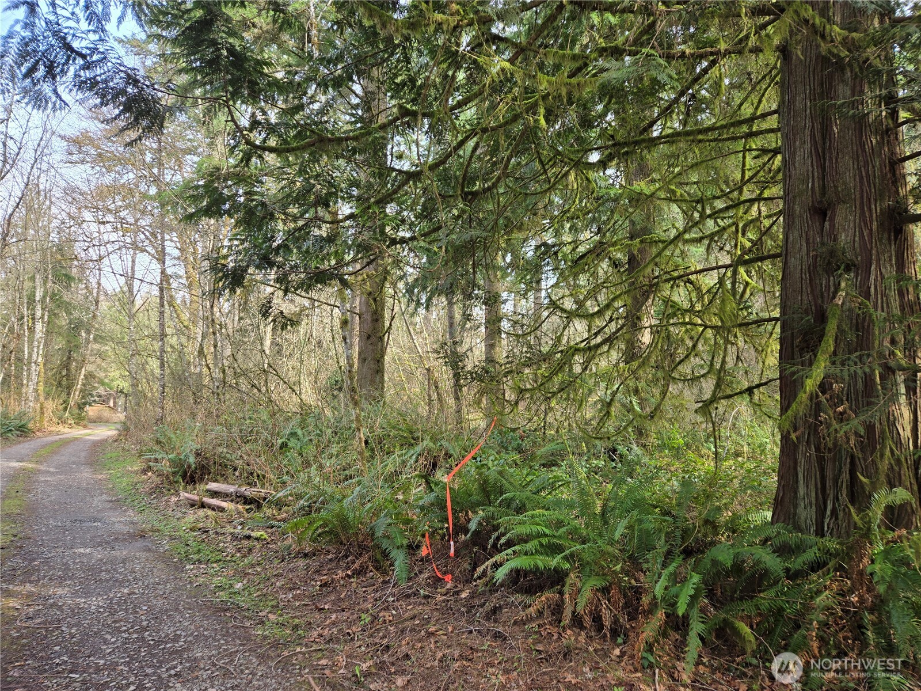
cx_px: 460
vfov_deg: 58.9
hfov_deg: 73.9
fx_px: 612
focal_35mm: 23
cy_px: 346
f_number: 1.8
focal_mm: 5.4
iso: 25
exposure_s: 1/185
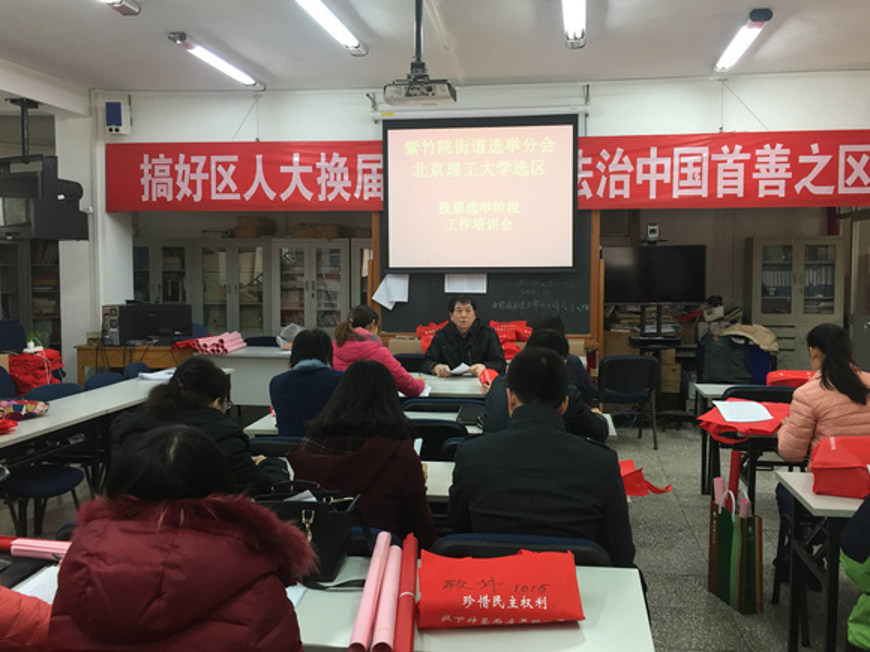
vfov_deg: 44.2
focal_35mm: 32
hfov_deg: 56.8
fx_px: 804
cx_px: 462
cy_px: 316
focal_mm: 4.15
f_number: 2.2
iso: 100
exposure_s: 1/33
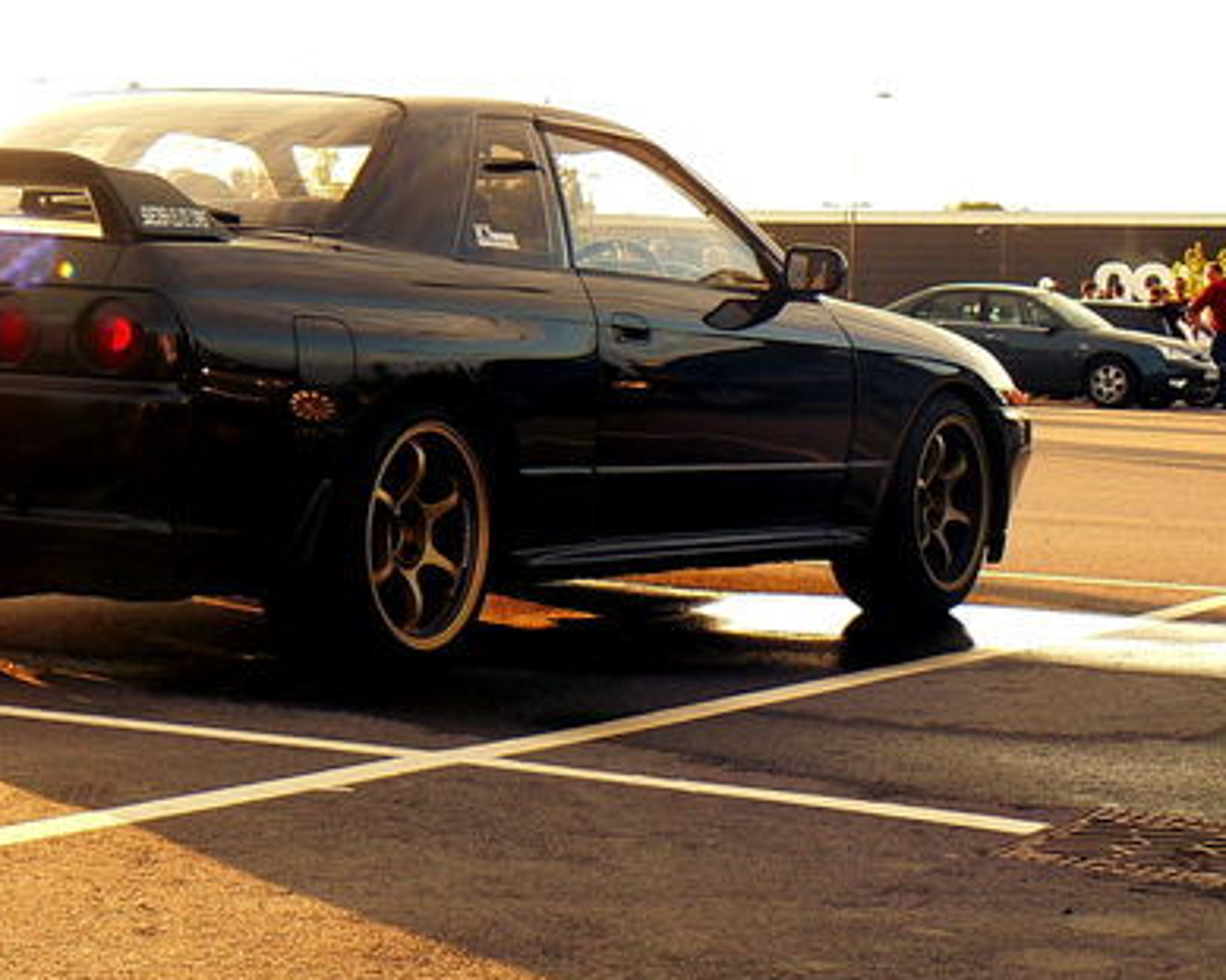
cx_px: 344
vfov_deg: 15.7
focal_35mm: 98
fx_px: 3555
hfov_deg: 19.5
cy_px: 353
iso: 80
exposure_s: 1/160
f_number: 4
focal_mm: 8.3
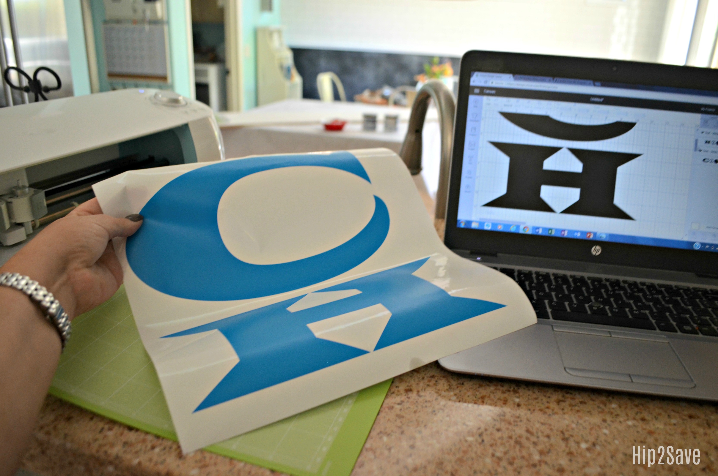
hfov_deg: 67.5
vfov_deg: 47.7
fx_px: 537
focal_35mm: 27
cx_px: 359
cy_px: 238
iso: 800
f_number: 3.5
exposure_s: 1/40
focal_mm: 18
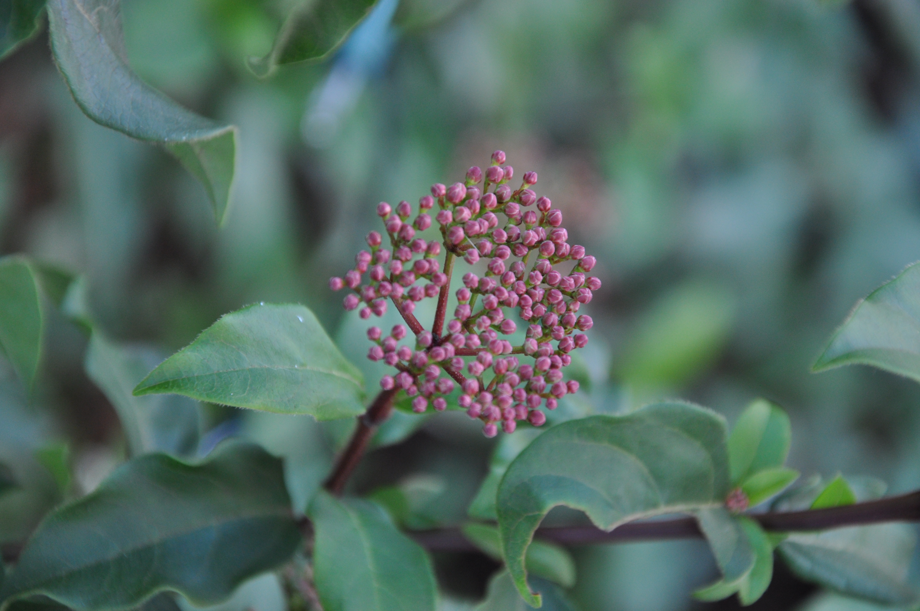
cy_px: 306
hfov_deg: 13.1
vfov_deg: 8.7
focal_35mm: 158
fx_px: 4020
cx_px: 460
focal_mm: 105
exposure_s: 1/60
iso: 720
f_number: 5.6
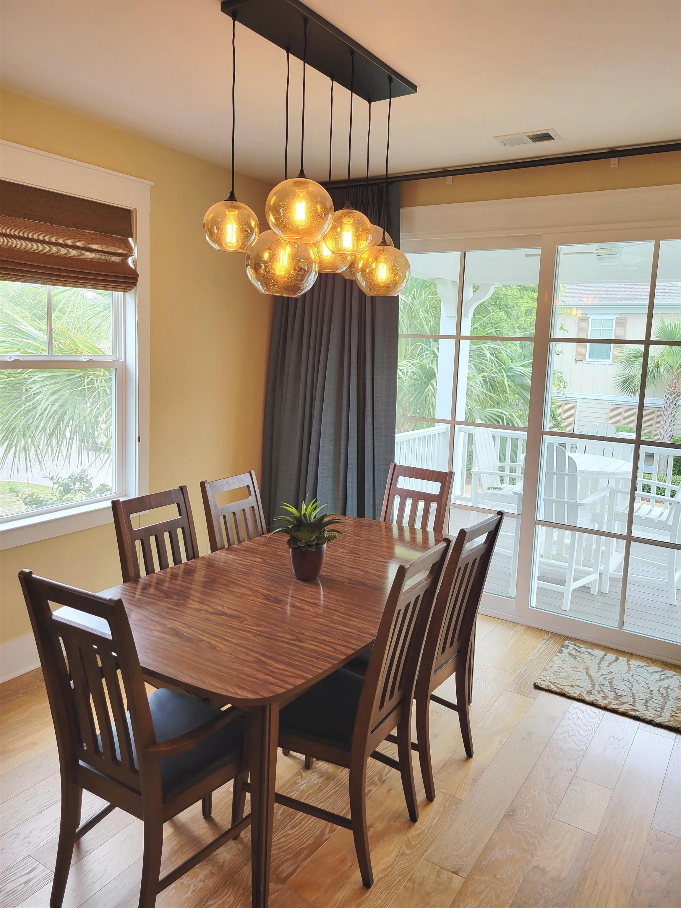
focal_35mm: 26
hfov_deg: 53.1
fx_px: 682
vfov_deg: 67.3
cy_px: 454
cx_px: 340
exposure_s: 1/120
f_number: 1.8
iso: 64
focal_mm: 5.4
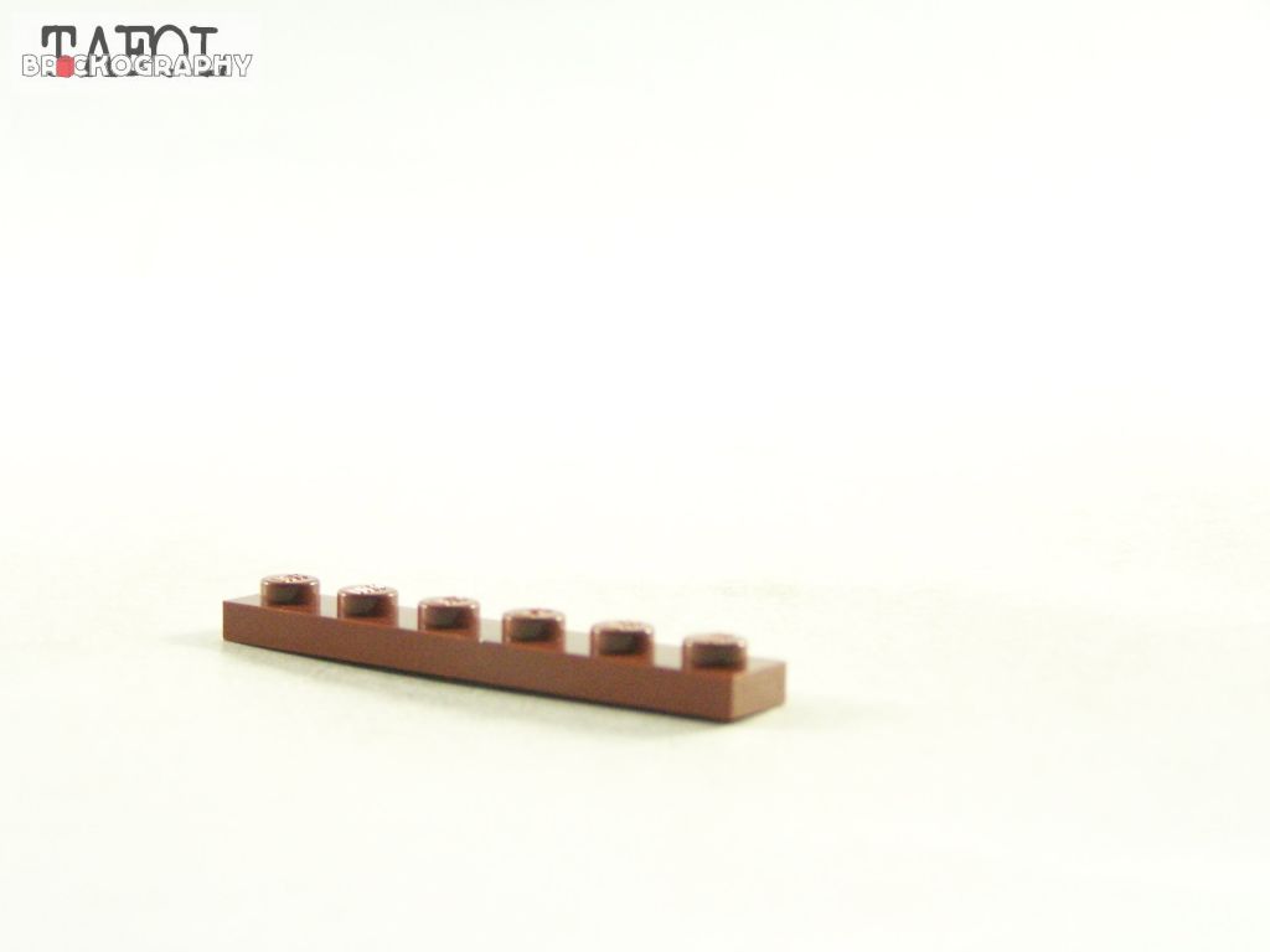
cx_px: 635
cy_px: 476
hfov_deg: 26.0
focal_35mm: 75
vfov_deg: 19.6
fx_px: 2752
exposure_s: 1/60
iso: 400
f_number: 3.2
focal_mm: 12.4
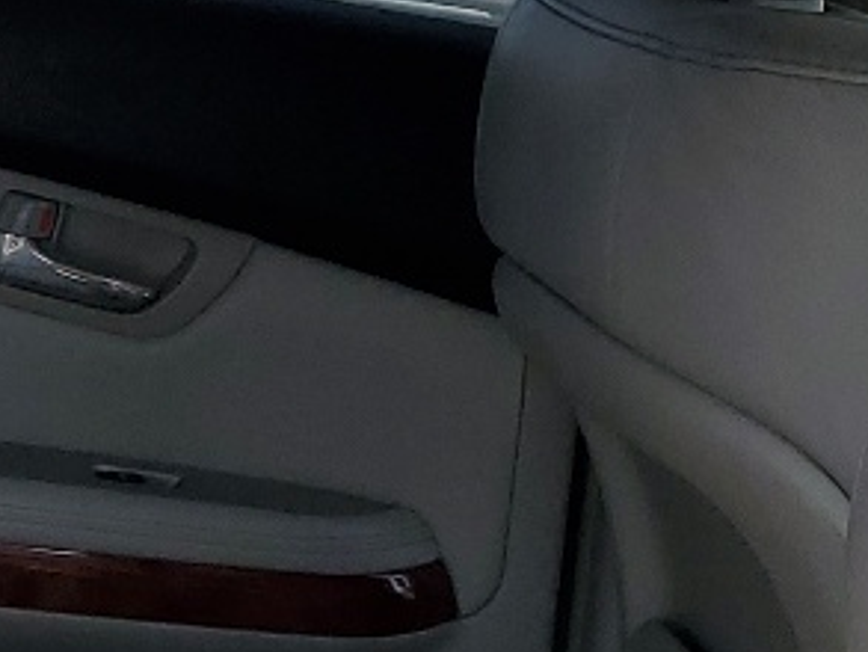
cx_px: -557
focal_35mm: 142
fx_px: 3562
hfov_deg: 12.9
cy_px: 765
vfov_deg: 10.3
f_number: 1.5
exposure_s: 1/1667
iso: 50
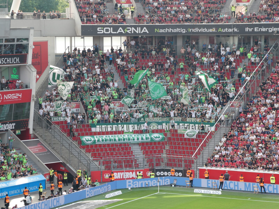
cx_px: 140
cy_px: 104
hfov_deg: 14.6
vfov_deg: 11.0
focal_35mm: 135
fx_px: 1088
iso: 80
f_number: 5.3
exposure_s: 1/80
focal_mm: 24.2
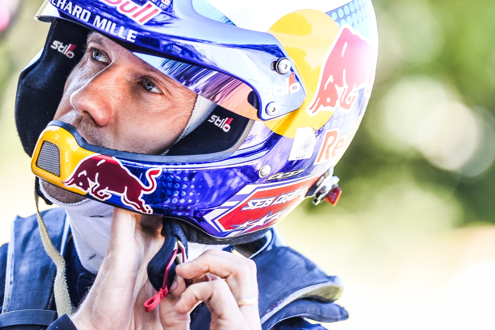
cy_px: 165
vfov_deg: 6.9
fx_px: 2749
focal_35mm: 200
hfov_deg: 10.3
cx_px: 248
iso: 200
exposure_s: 1/200
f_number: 2.8
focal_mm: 200
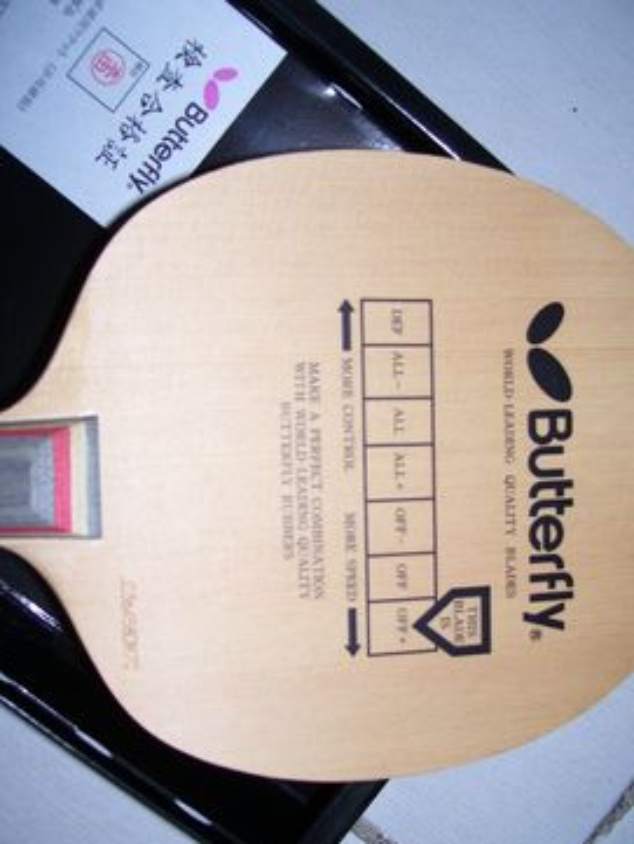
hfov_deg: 35.1
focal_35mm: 41
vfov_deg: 45.8
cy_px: 430
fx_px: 1001
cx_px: 349
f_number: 2.7
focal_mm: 6
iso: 80
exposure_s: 1/60
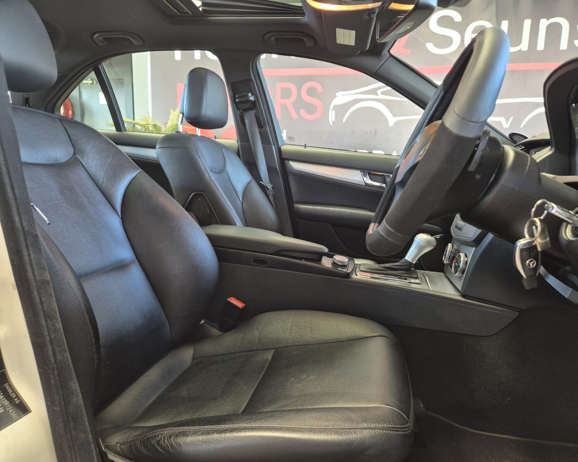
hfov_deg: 70.2
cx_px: 307
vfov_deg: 58.8
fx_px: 411
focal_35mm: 24
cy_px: 231
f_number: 1.8
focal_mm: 5.4
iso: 500
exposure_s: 1/100
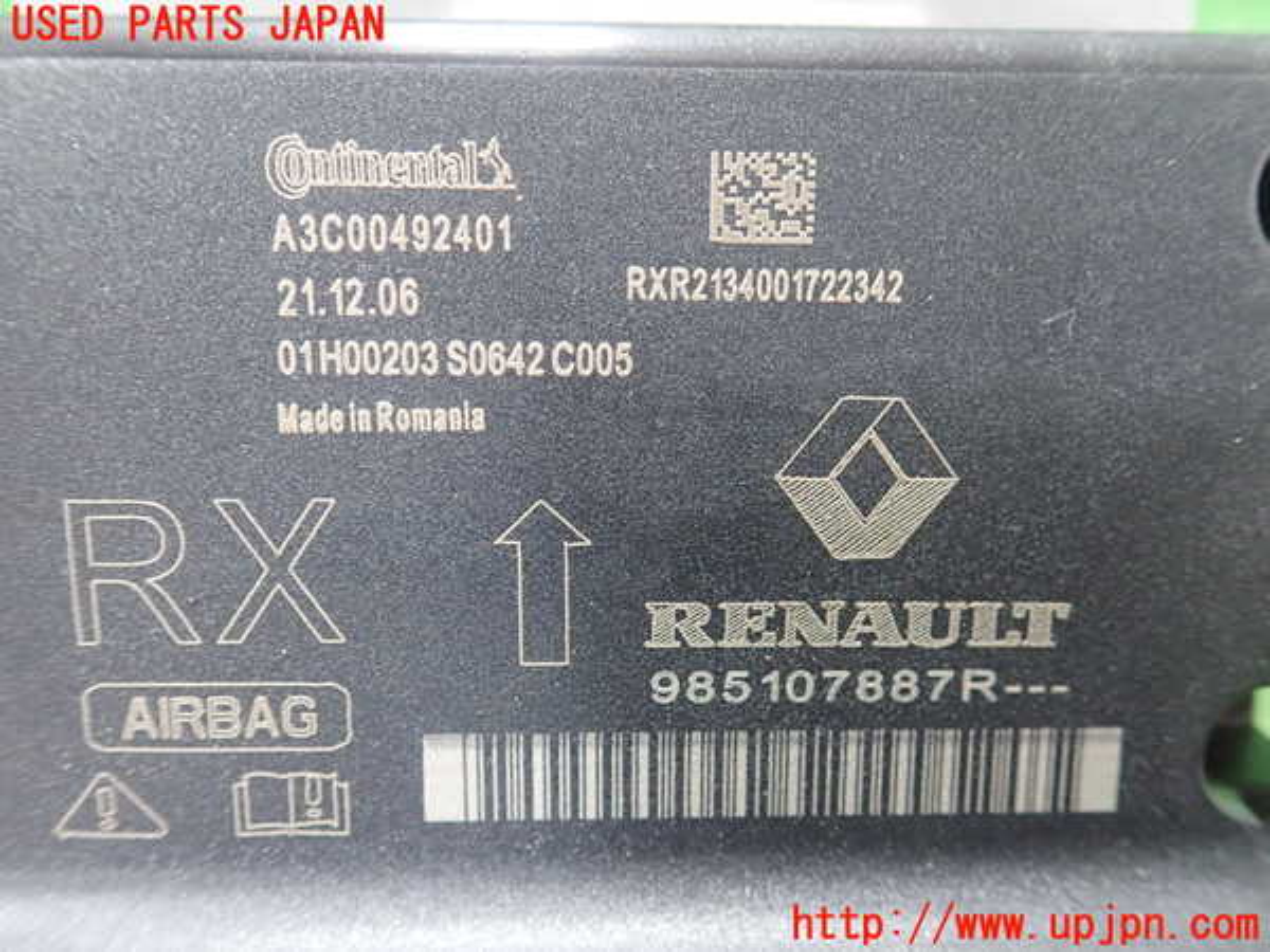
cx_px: 635
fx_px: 1101
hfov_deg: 60.0
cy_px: 476
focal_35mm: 30
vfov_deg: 46.8
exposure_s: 1/60
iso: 800
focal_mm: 5.5
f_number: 2.3
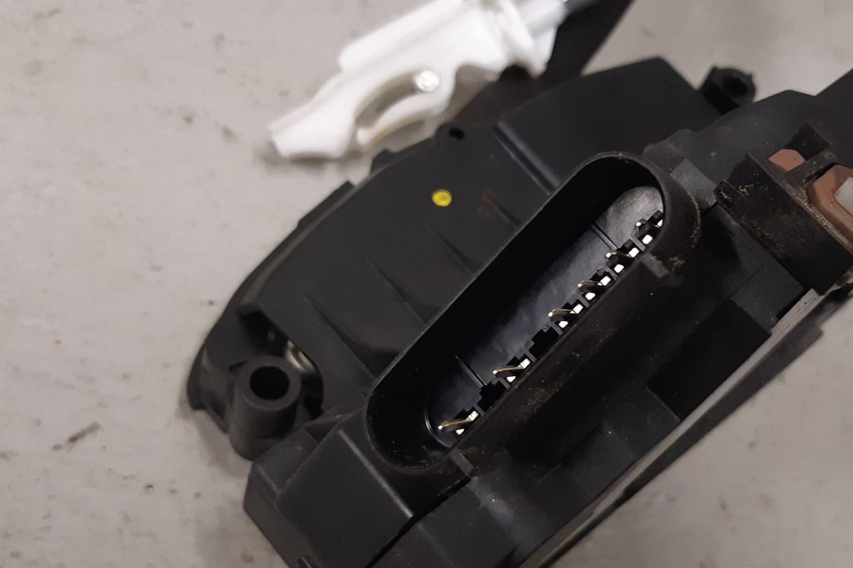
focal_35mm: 44
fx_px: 1042
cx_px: 485
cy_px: 332
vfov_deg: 30.4
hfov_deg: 44.4
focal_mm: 3.93
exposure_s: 1/50
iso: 160
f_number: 1.7
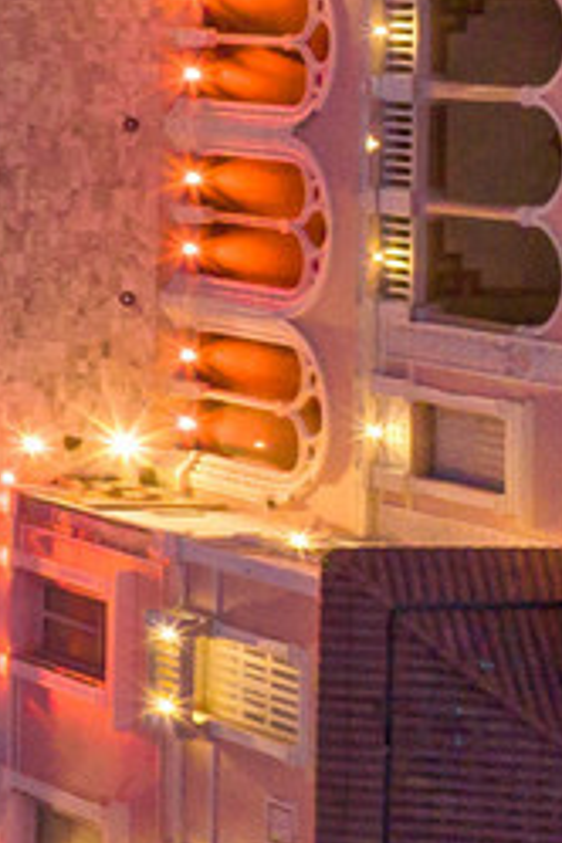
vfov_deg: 12.6
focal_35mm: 160
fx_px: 3746
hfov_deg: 6.2
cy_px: -125
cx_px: -2052
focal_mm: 12.3
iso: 200
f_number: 5.6
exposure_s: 1/8
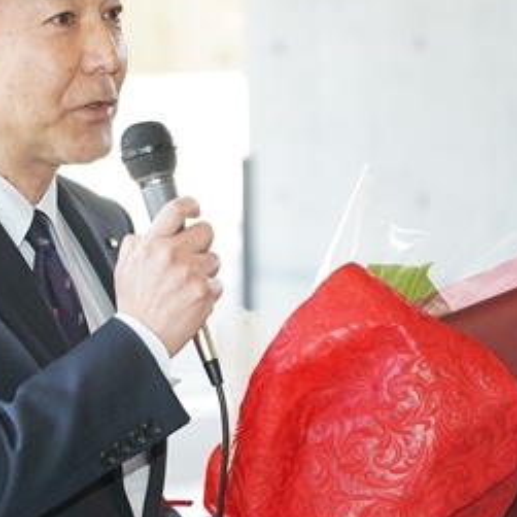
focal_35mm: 178
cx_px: 122
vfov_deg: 9.8
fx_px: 3008
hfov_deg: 9.8
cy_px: 191
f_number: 4
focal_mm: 105
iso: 800
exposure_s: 1/125
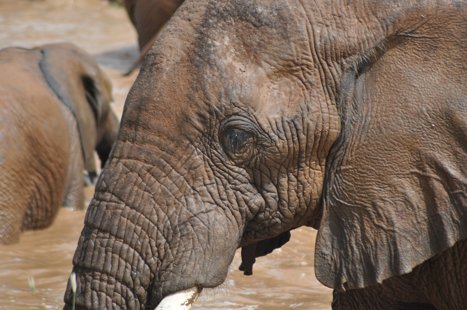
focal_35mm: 405
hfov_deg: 5.1
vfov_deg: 3.4
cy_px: 155
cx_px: 234
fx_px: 5247
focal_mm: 270
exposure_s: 1/1000
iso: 400
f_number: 5.3
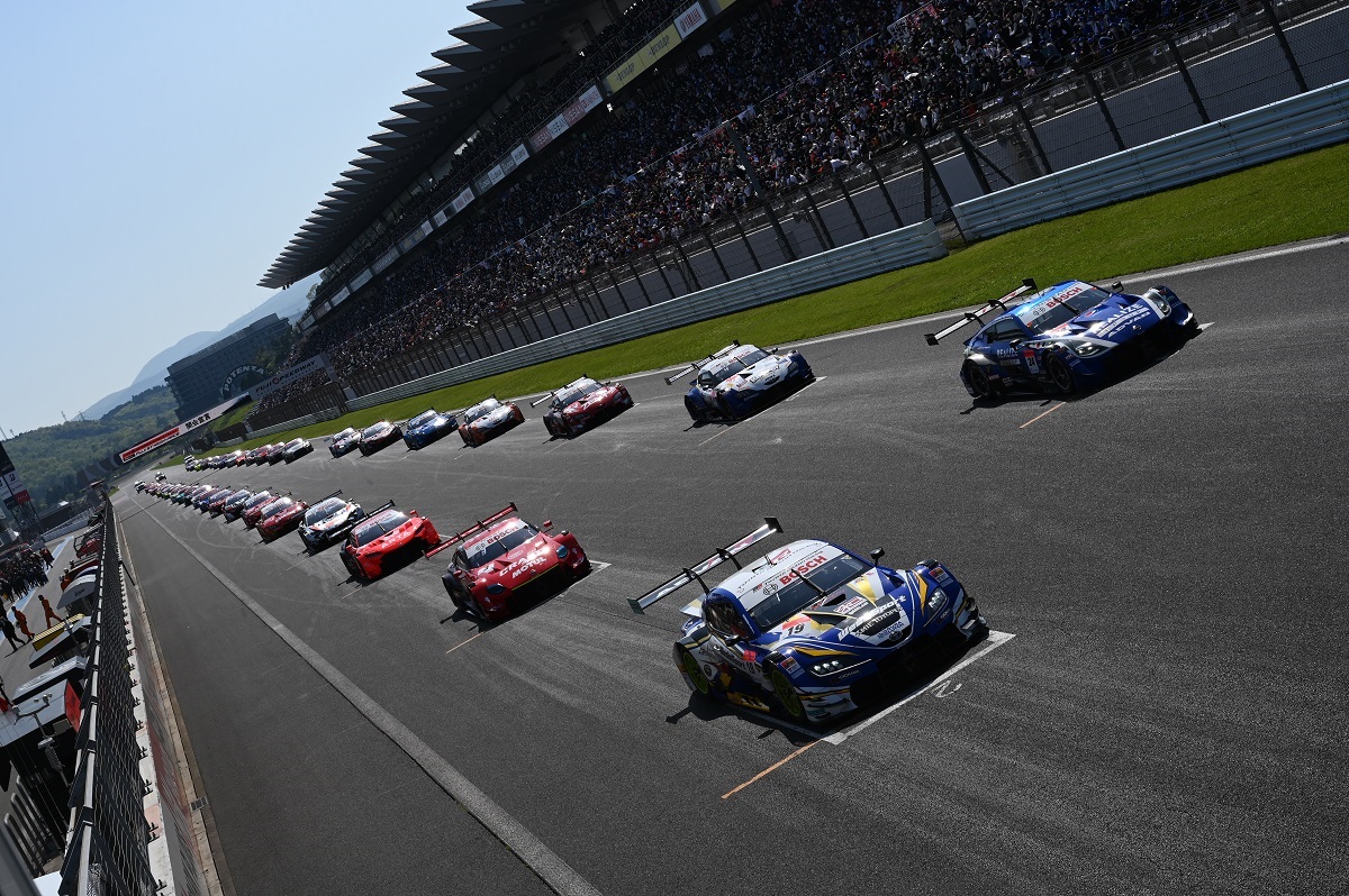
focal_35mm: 52
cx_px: 674
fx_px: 1947
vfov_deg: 25.9
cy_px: 448
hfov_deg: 38.2
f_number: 14
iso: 100
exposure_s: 1/200
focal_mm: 52
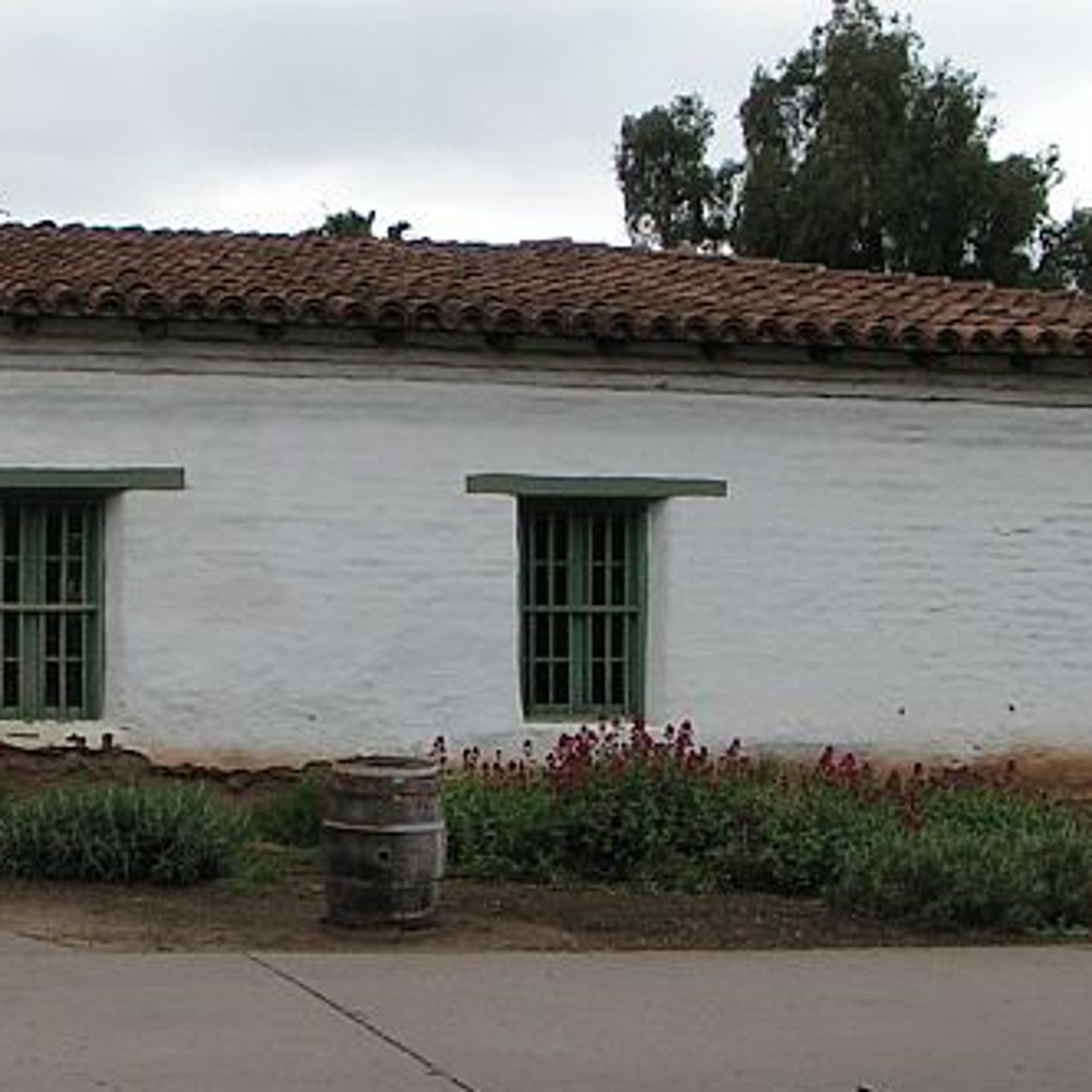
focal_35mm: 81
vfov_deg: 21.4
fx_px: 2891
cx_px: 247
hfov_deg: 21.2
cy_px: 618
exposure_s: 1/320
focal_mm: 5.8
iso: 50
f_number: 5.6
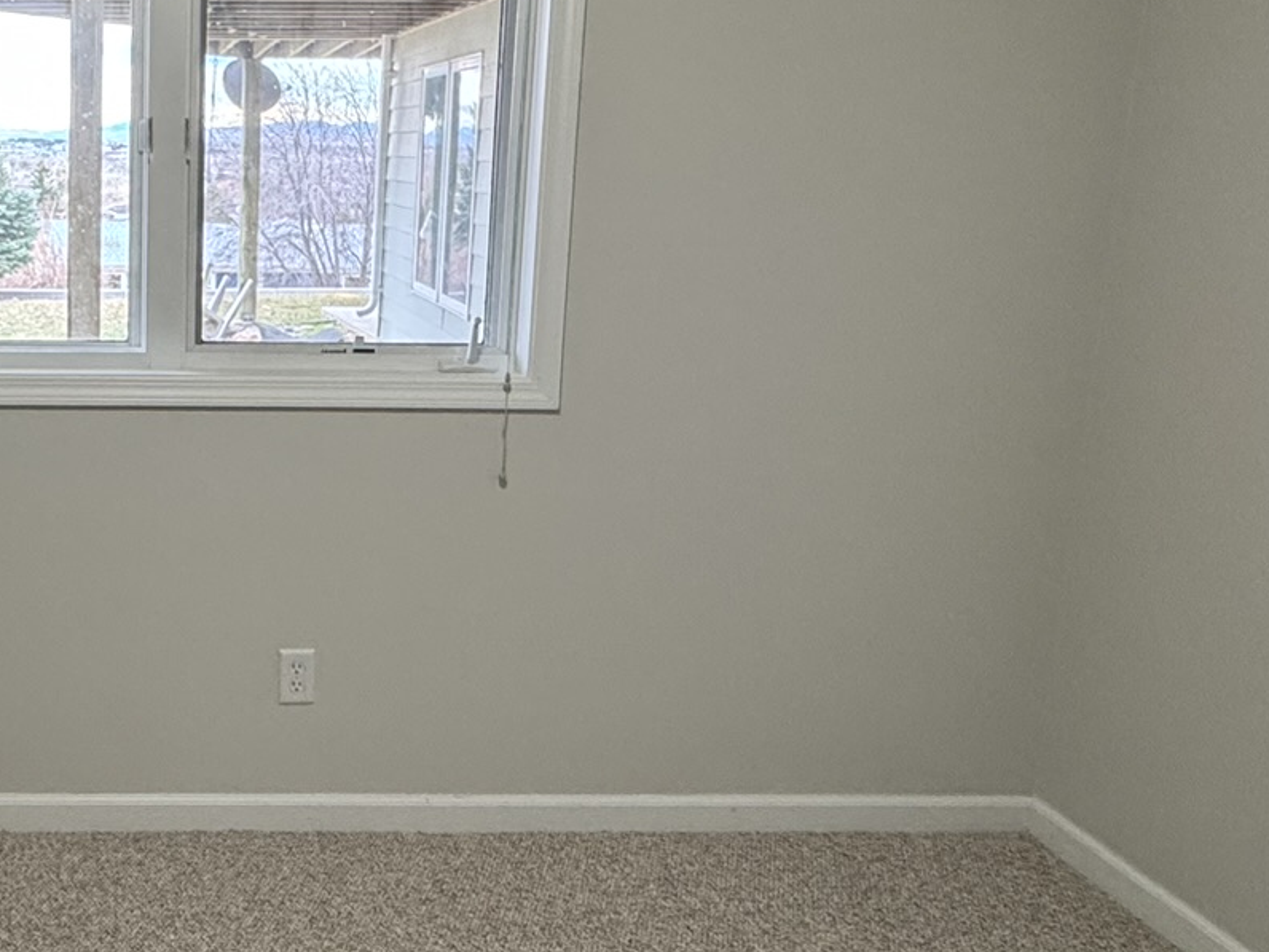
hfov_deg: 46.6
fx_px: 1320
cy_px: 384
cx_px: 142
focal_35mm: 36
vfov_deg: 39.5
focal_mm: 2.22
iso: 320
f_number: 2.2
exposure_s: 1/120
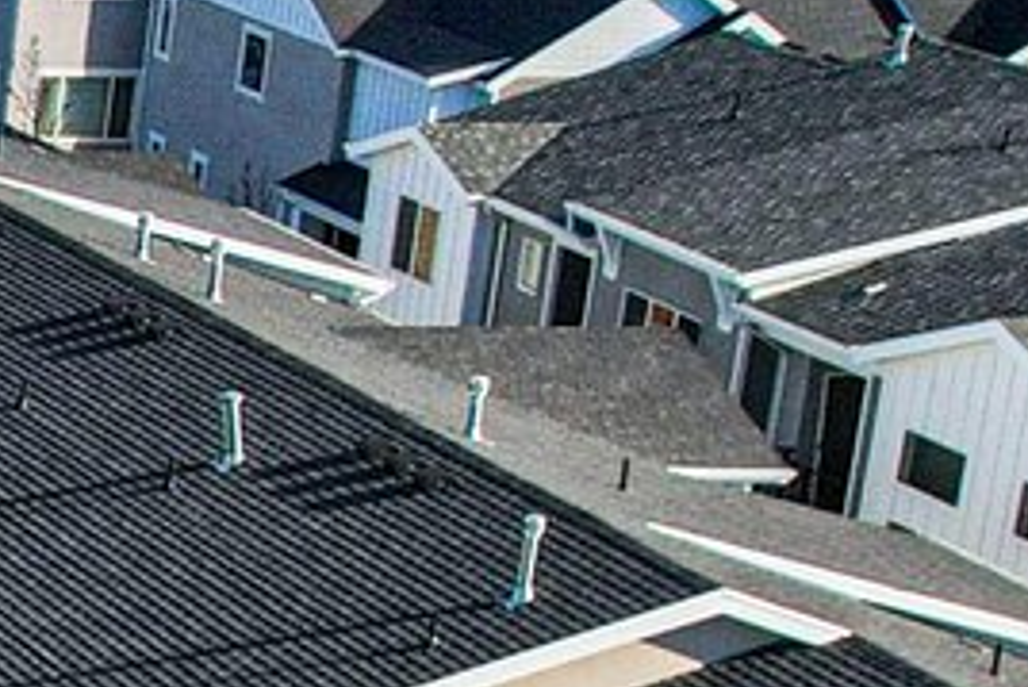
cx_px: -1857
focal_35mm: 168
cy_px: 915
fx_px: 4800
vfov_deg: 8.1
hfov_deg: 9.9
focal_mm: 8.4
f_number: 2.8
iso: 140
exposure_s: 1/80
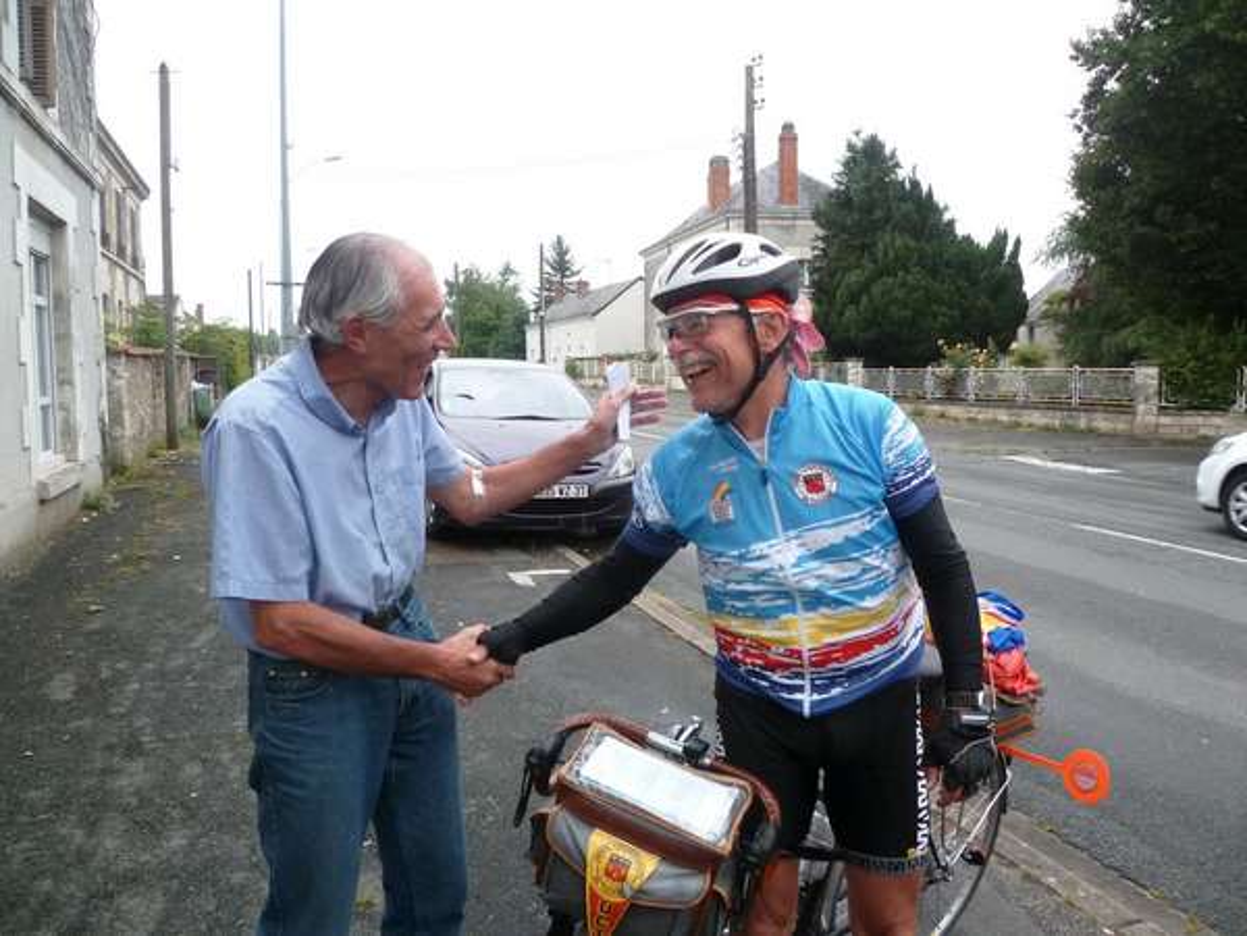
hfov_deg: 63.4
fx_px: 1009
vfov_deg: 49.7
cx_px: 624
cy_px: 468
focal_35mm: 28
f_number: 2.8
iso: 200
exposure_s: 1/500
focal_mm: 5
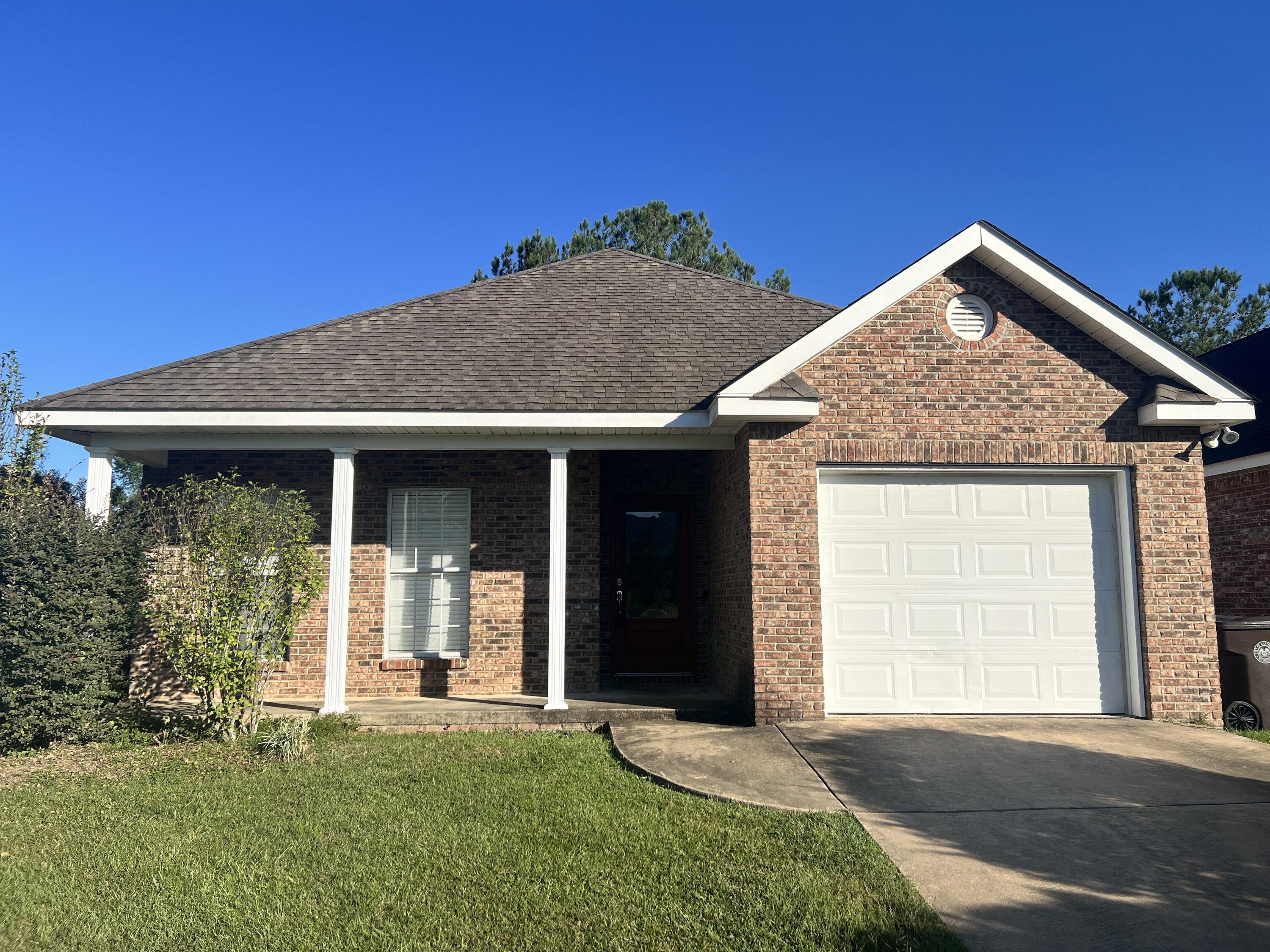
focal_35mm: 26
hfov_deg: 67.3
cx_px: 635
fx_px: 954
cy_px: 476
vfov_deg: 53.1
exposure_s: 1/4444
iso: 50
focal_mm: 5.7
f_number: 1.5
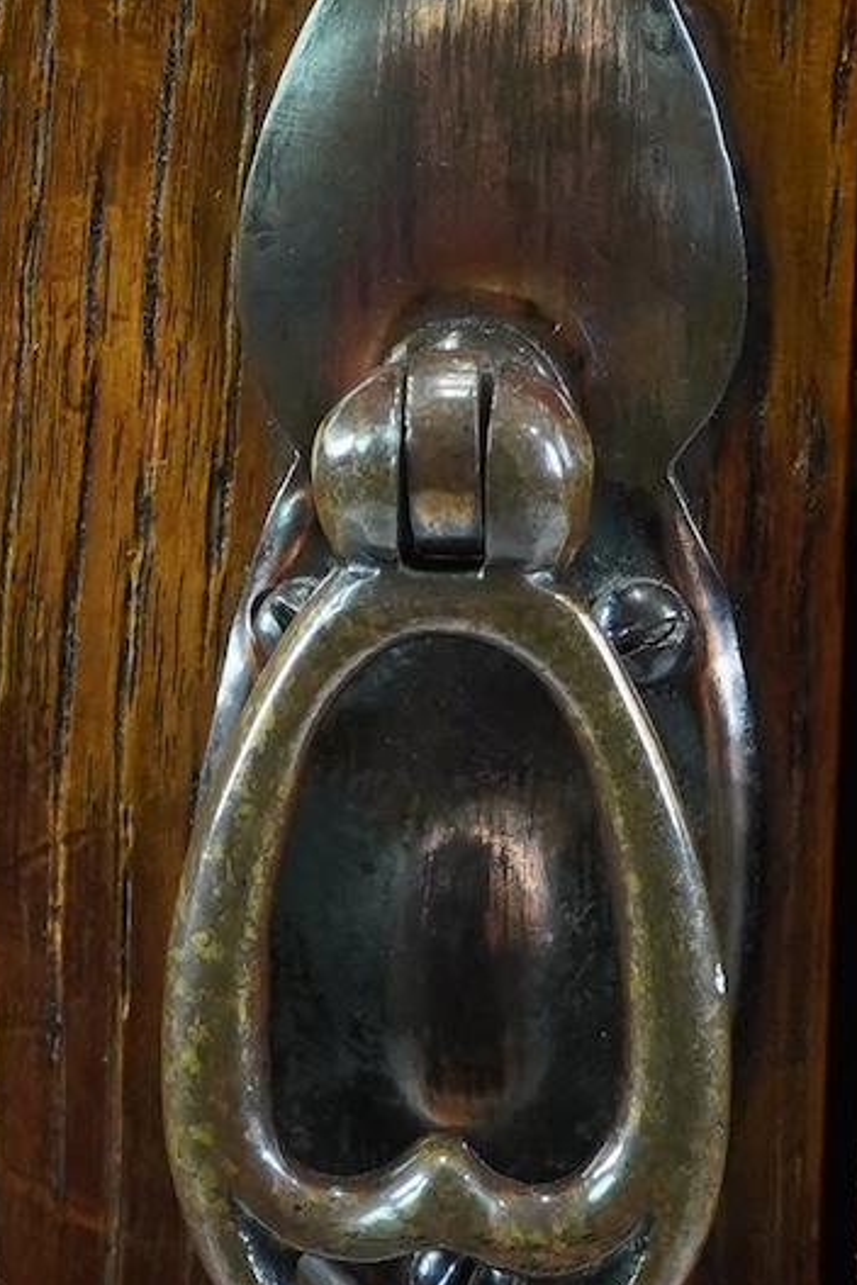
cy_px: 448
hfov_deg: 6.4
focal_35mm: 216
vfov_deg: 9.5
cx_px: 377
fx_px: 7712
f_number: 5
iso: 1600
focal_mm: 38
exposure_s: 1/125
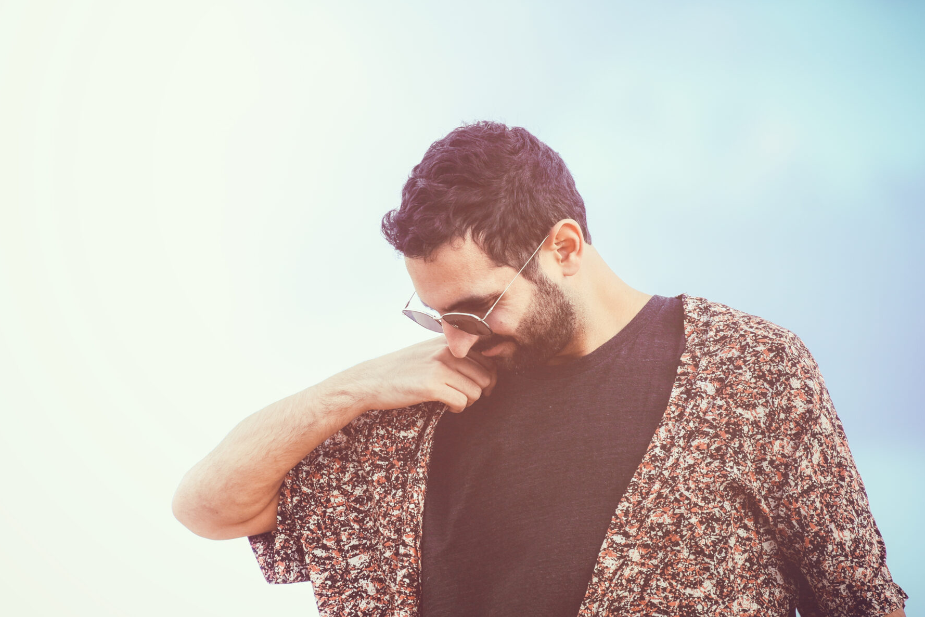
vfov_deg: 4.8
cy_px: 339
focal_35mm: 288
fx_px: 7403
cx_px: 429
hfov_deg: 7.1
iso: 200
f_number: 5.6
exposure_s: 1/500
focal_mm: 200
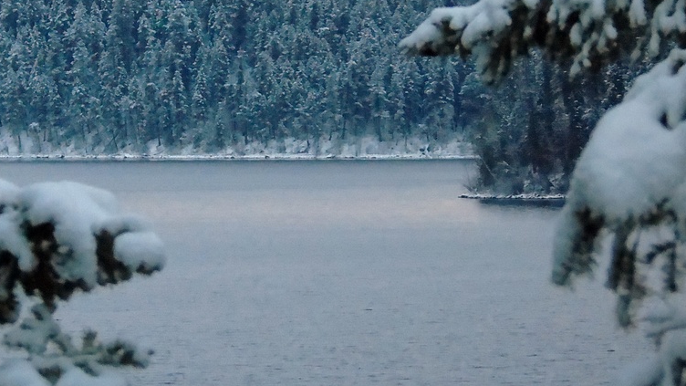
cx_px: 143
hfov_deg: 3.4
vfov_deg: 1.9
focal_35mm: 643
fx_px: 11696
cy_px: -68
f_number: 5.1
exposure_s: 1/60
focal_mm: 57
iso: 640
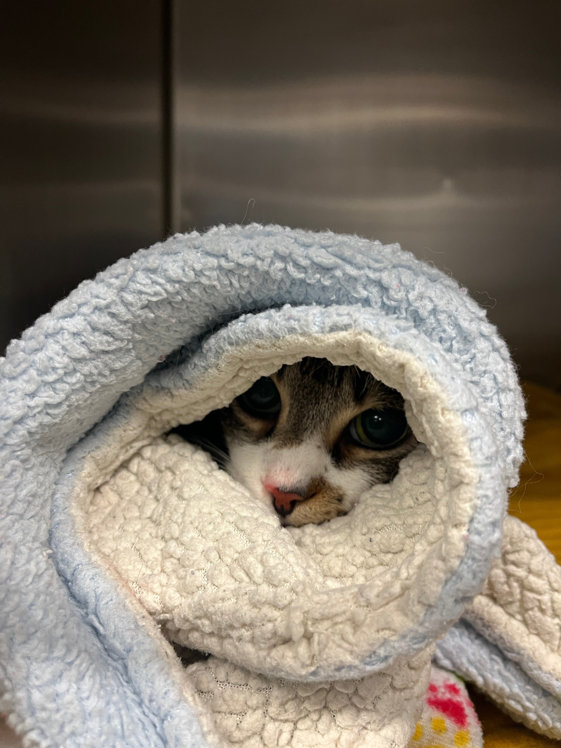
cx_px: 280
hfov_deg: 53.1
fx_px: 562
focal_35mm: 26
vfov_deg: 67.3
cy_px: 374
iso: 200
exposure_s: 1/60
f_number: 1.6
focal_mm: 5.1
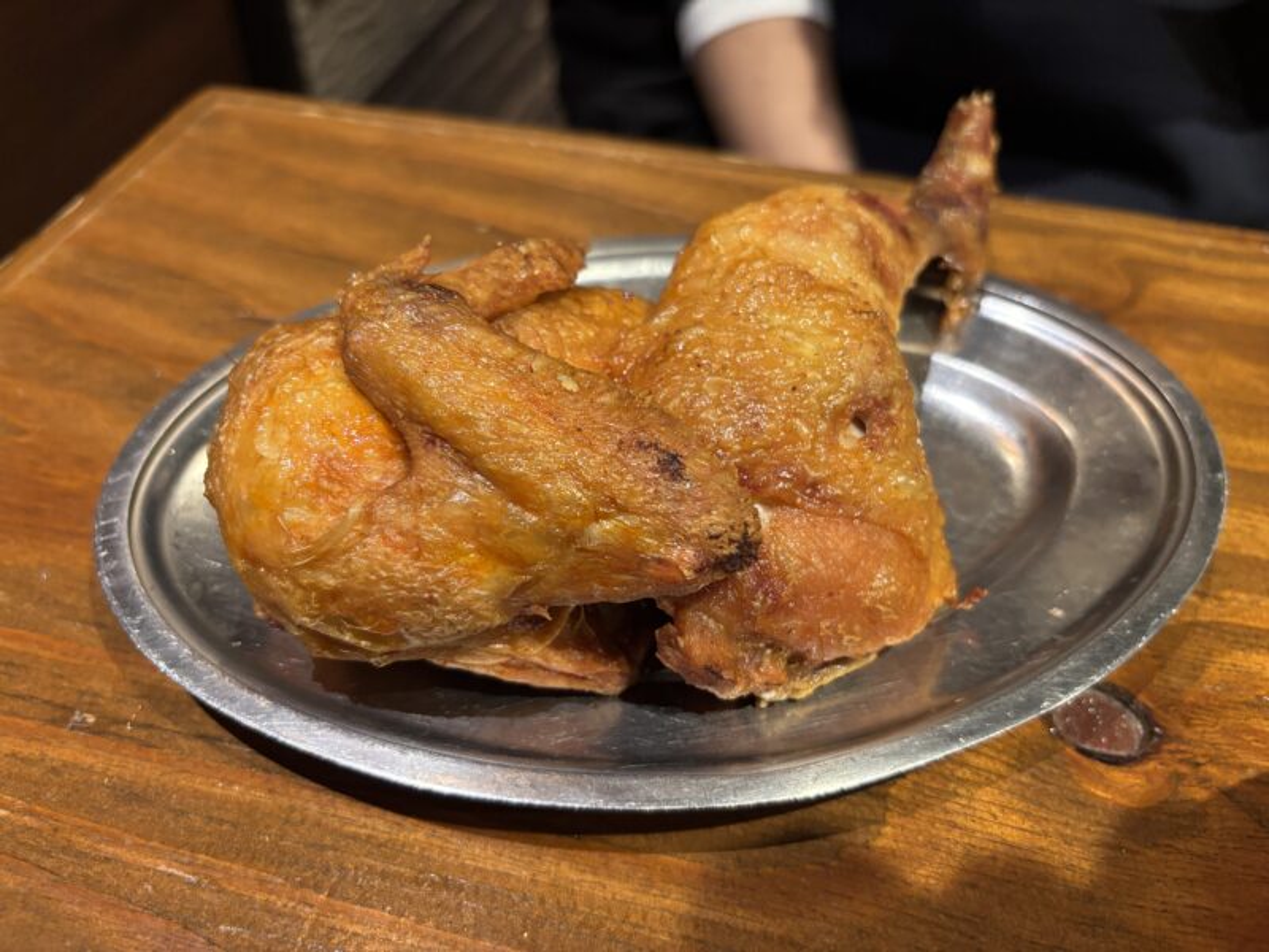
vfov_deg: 53.1
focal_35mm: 26
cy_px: 476
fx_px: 953
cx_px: 634
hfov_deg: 67.3
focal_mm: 5.96
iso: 400
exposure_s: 1/50
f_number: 1.6
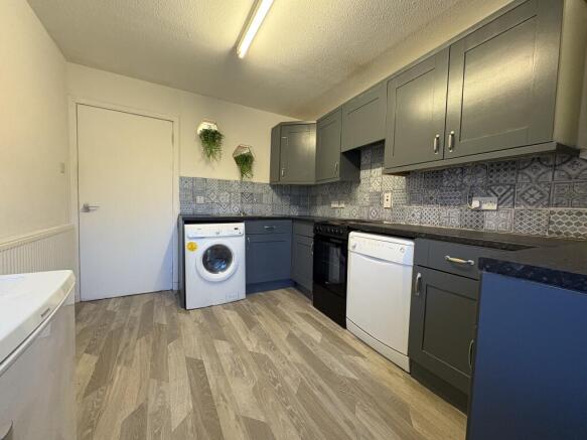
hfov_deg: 102.1
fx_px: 237
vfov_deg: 85.7
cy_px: 220
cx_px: 294
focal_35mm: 14
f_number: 2.2
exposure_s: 1/50
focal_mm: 2.22
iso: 250
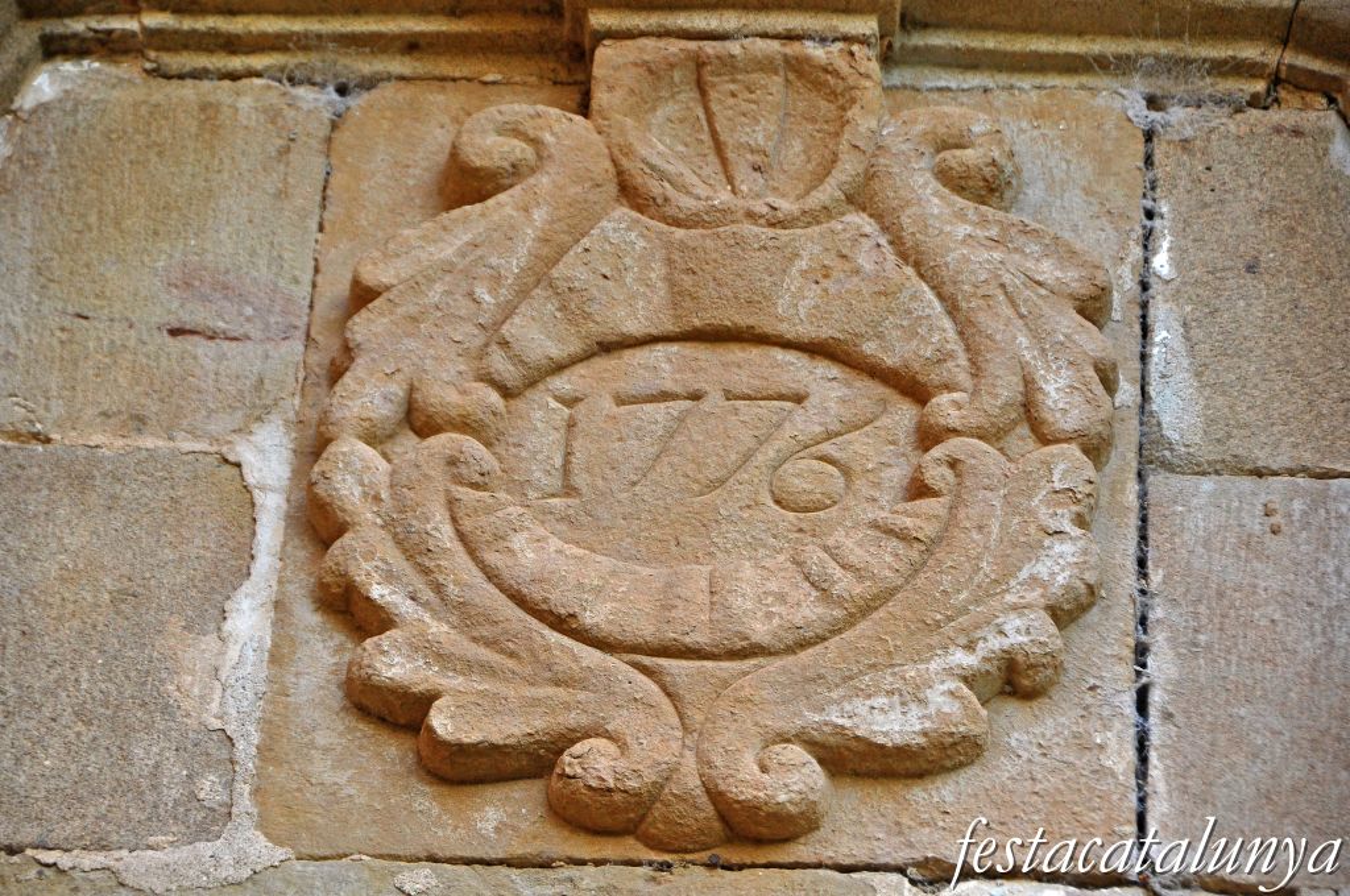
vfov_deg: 7.0
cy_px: 448
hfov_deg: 10.6
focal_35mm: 195
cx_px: 675
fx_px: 7303
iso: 500
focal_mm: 130
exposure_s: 1/200
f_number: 5.6
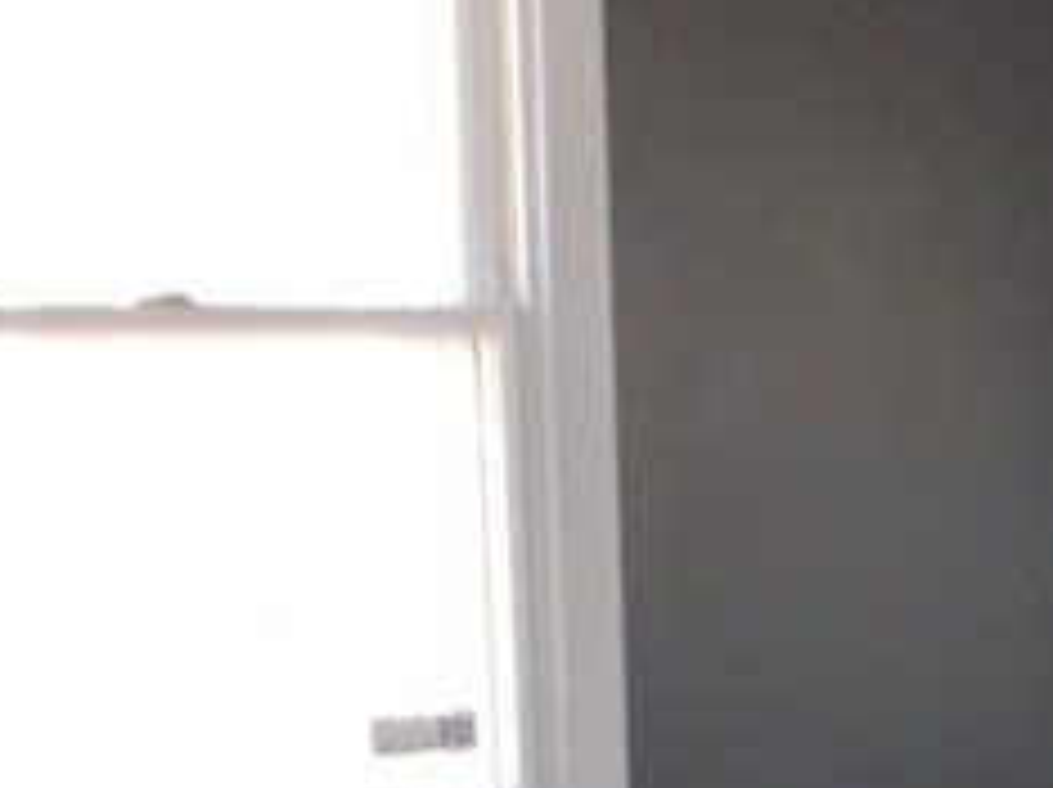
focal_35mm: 114
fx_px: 3464
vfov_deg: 12.7
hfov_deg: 16.9
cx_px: 1048
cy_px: 928
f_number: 3.2
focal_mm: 4.6
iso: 280
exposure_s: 1/25
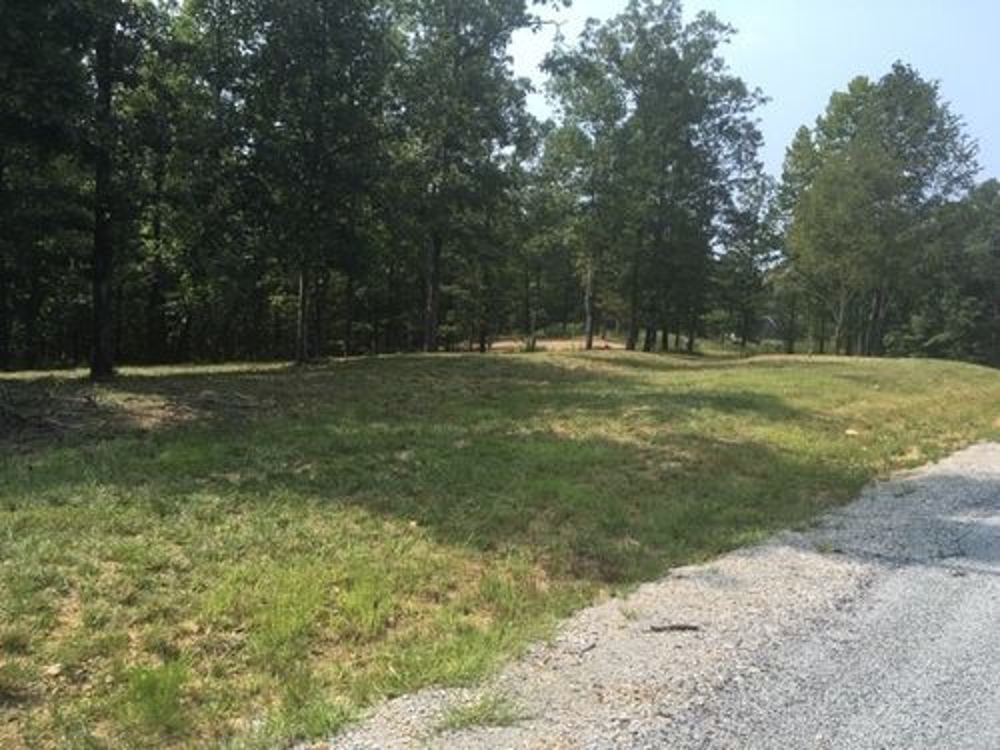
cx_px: 500
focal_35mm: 29
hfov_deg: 61.7
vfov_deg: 48.2
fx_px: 838
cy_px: 375
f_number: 2.2
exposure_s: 1/818
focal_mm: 4.15
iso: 25
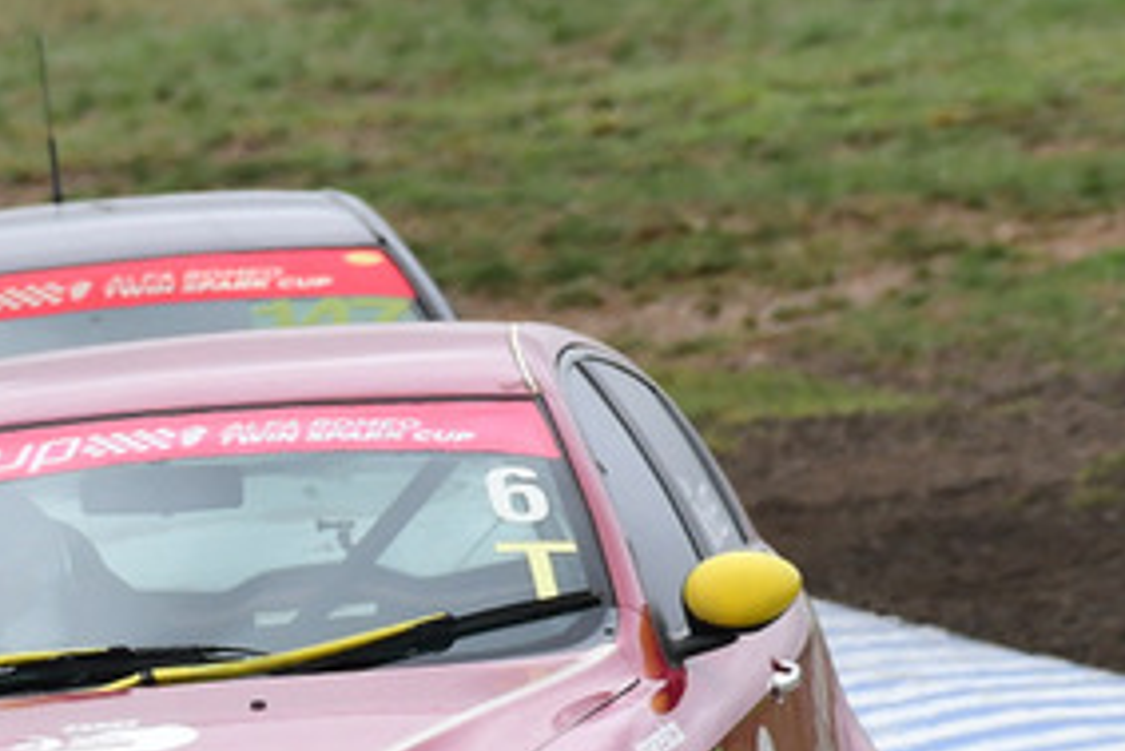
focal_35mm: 2119
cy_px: 481
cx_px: 111
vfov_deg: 0.6
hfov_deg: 1.0
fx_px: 66250
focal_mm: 500
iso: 640
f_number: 10
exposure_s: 1/640
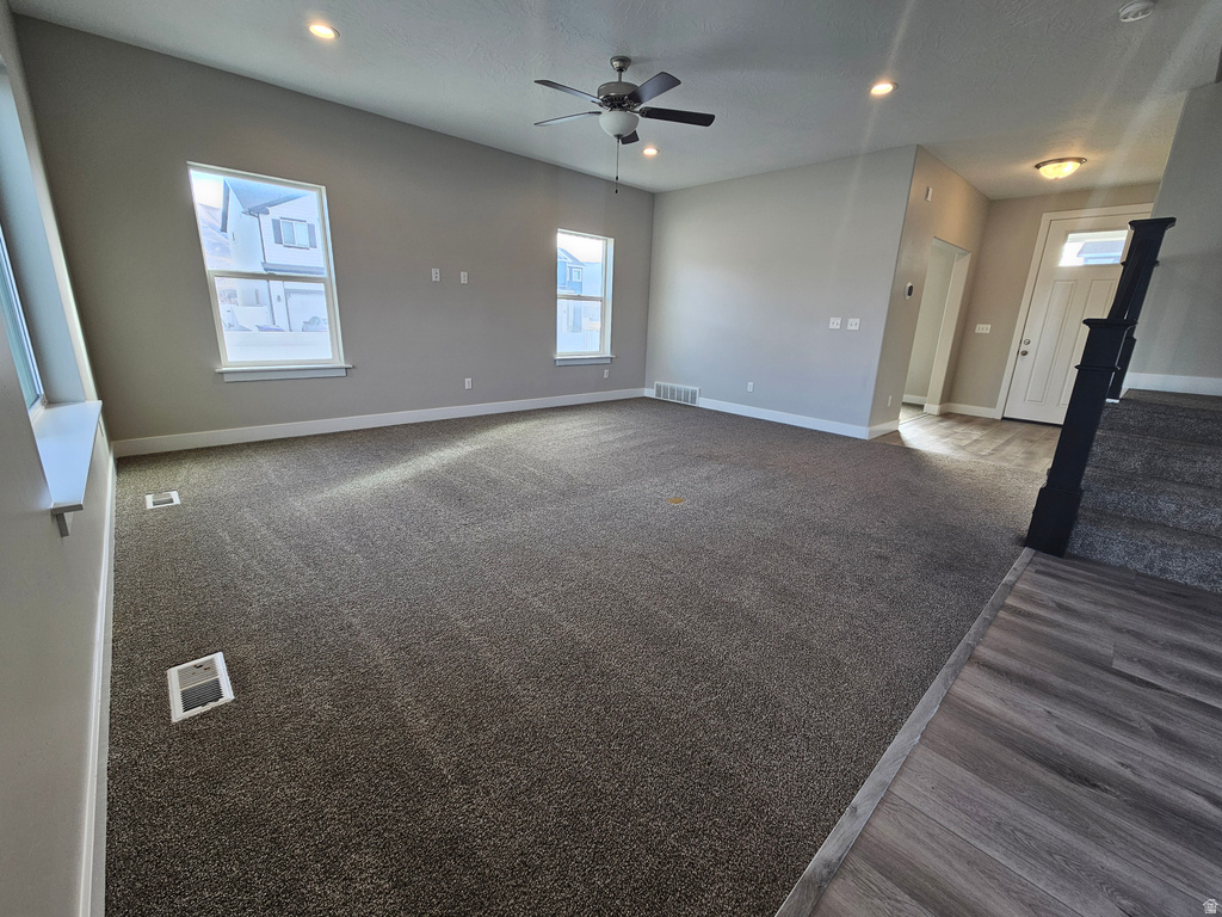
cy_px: 458
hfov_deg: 106.2
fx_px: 459
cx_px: 611
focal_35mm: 13
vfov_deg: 89.9
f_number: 2.2
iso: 50
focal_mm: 2.2
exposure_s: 1/60
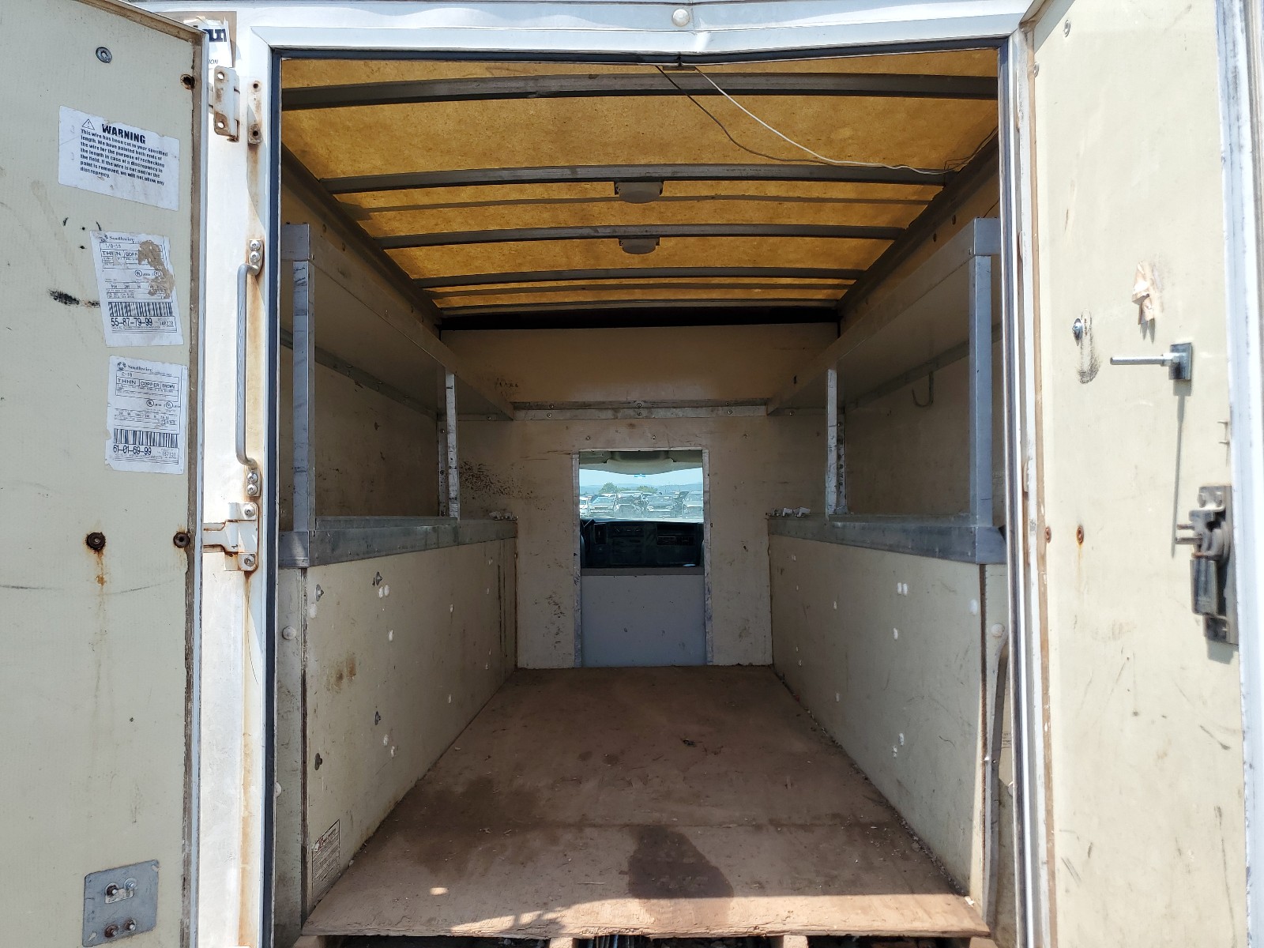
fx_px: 949
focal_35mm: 26
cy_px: 474
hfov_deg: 67.3
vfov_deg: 53.1
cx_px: 632
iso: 50
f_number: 1.5
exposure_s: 1/1667
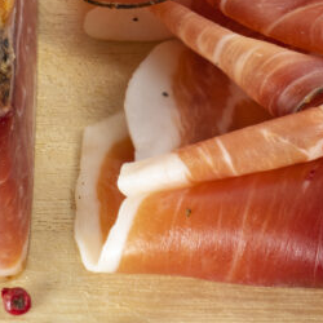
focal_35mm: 159
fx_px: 1679
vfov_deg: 11.0
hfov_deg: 10.9
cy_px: 95
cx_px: 45
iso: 200
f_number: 5.6
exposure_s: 1/13
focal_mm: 32
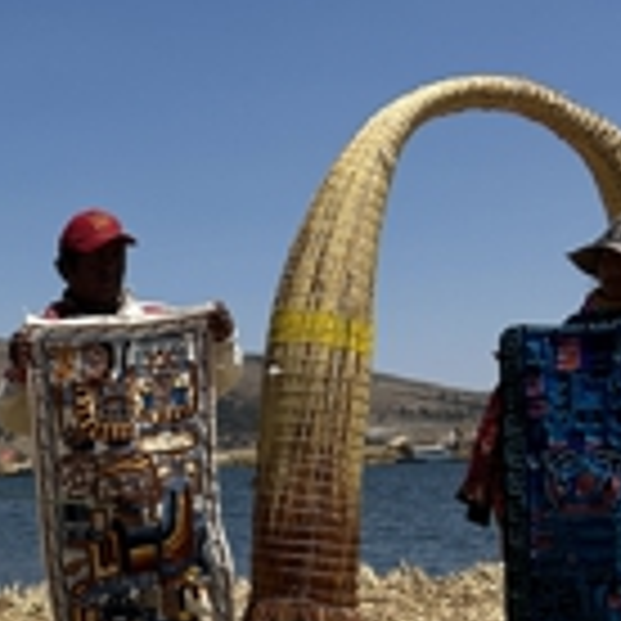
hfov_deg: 17.1
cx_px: -376
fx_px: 1806
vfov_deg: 19.3
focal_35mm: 89
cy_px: 495
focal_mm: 5.7
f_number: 1.5
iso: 50
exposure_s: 1/5882
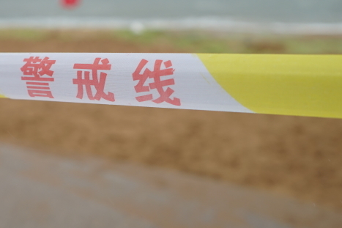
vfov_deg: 22.5
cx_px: 76
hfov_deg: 32.6
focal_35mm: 60
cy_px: 84
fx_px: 570
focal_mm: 28
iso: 400
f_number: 3.5
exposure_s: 1/640
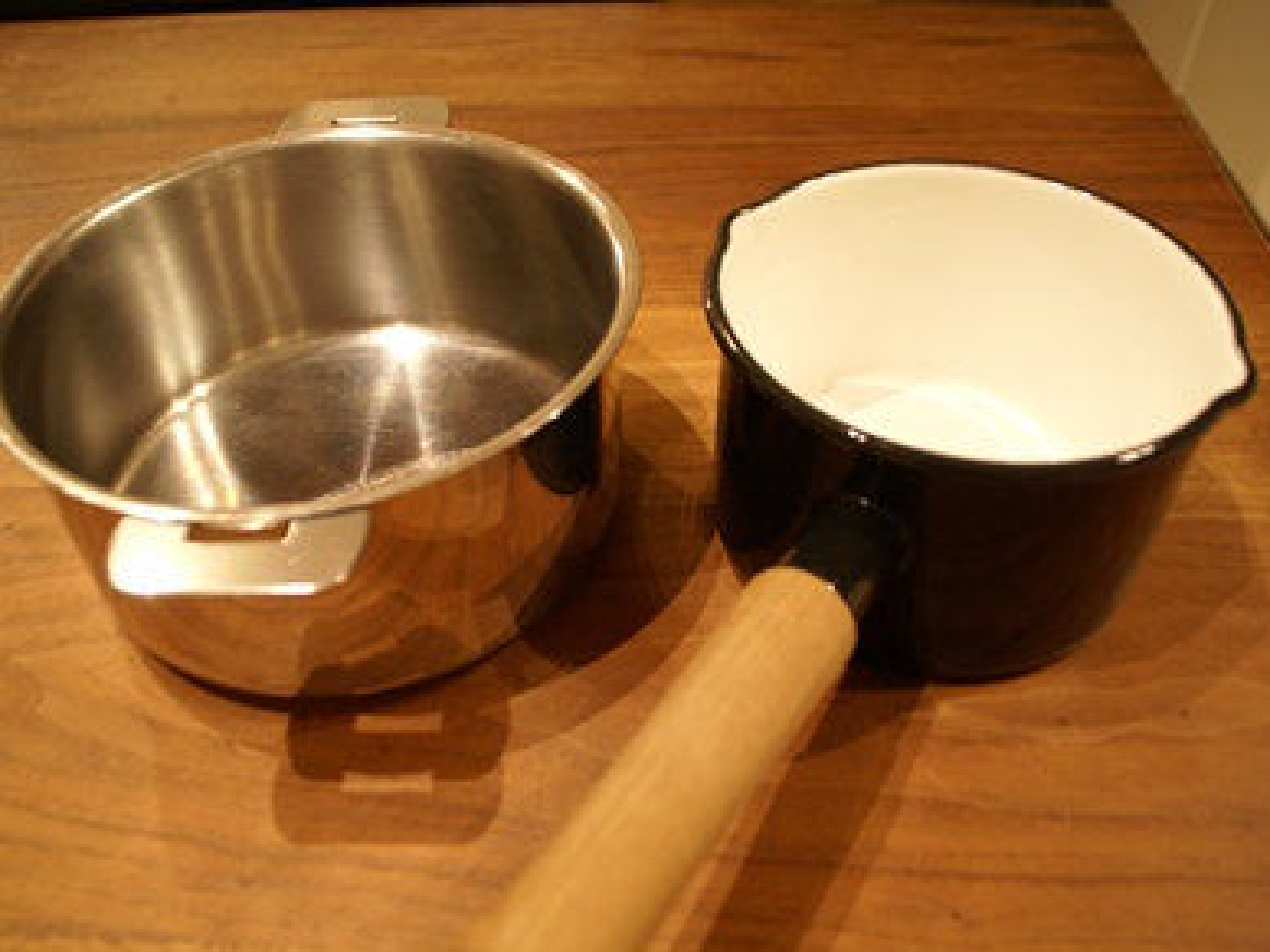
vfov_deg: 46.8
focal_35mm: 30
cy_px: 484
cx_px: 576
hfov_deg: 59.9
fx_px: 1101
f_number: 3.5
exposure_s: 1/13
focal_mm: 18
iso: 250
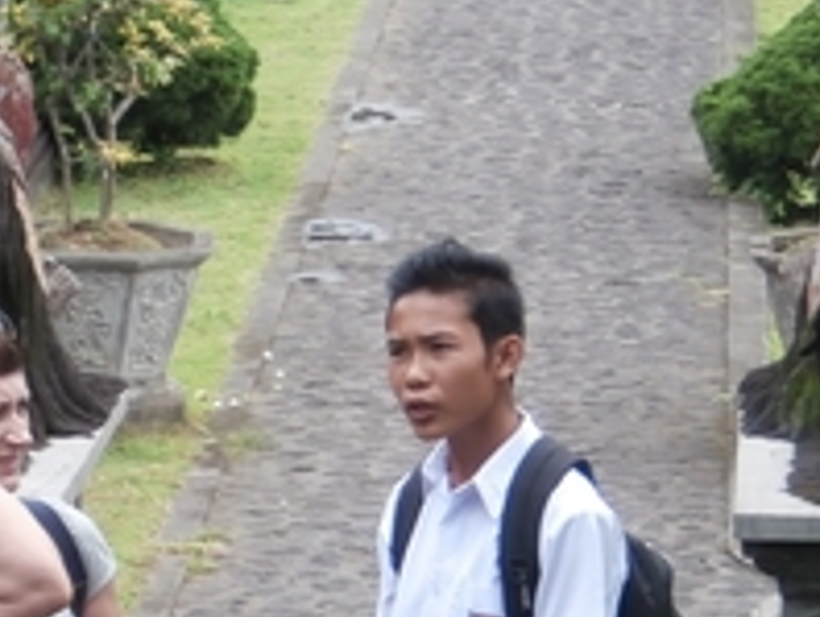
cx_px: 257
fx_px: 7898
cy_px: 663
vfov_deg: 4.5
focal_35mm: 333
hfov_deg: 5.9
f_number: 5.4
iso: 100
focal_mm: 19.54
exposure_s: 1/100
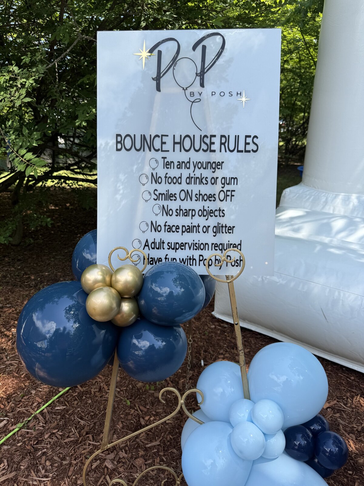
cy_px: 243
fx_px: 336
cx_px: 182
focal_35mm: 24
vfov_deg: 71.6
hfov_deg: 56.8
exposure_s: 1/1522
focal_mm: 6.76
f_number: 1.78
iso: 80
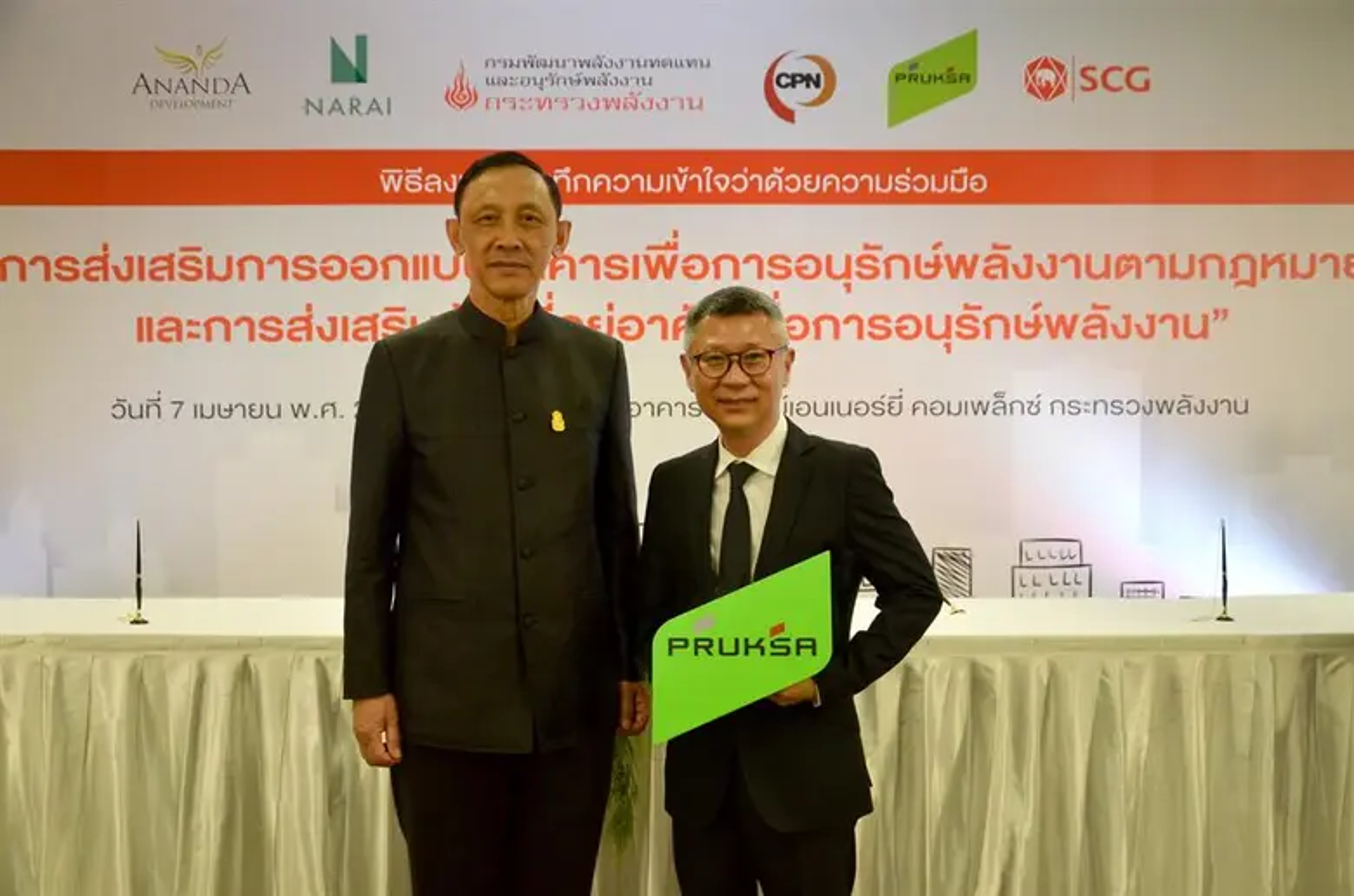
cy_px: 448
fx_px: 1801
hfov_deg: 41.2
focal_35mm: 48
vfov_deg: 27.9
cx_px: 677
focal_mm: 32
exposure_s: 1/250
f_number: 4.2
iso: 1000
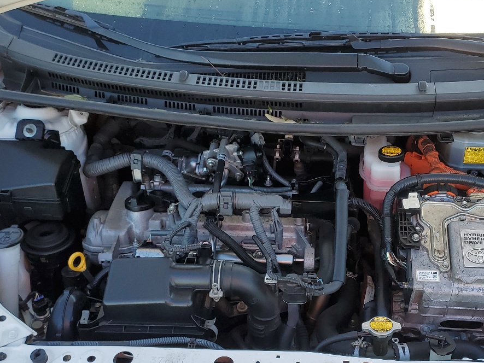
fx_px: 657
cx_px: 314
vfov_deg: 30.7
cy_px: 241
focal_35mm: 47
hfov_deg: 40.0
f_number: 1.5
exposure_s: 1/370
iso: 50
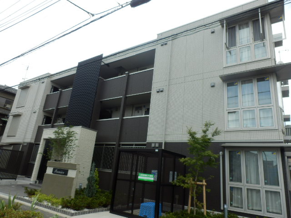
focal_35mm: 24
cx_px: 146
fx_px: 202
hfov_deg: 71.6
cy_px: 109
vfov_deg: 56.8
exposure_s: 1/640
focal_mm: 4.2
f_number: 3
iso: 80
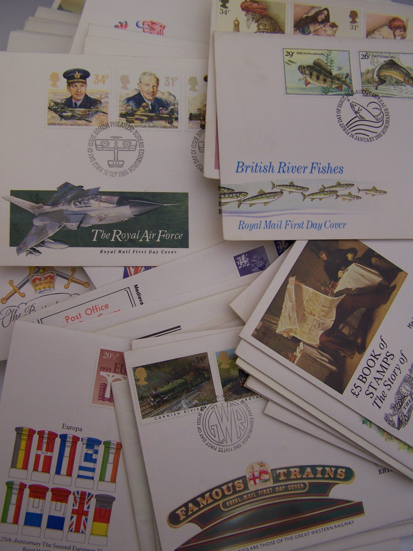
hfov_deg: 37.7
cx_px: 206
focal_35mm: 38
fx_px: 604
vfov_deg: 49.0
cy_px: 276
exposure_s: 1/30
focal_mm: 6.3
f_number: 2.8
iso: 100
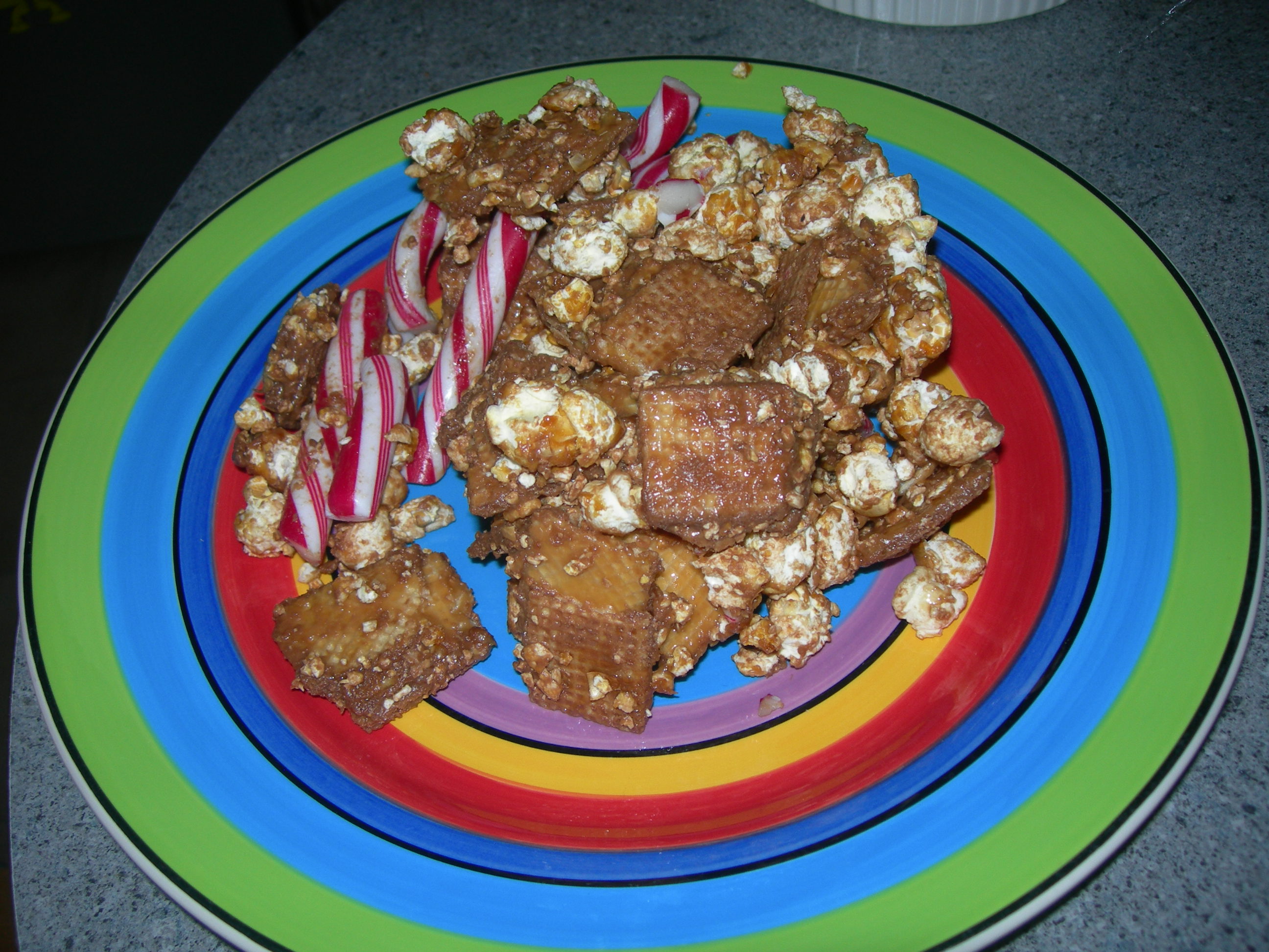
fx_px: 1393
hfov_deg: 49.0
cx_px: 634
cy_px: 476
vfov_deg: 37.7
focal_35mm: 38
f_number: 2.8
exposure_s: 1/60.1
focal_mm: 7.8
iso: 50
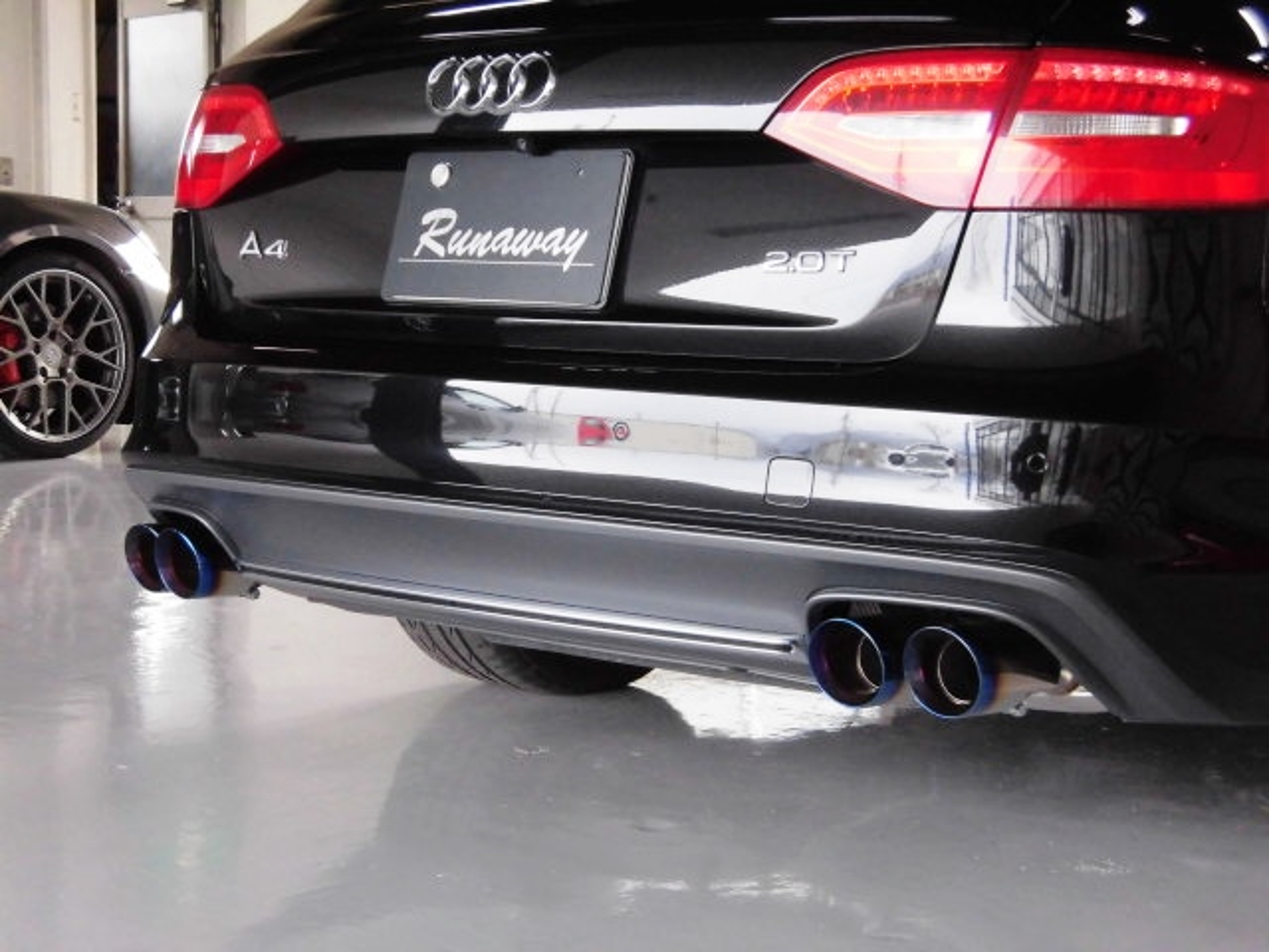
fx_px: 2493
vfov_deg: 21.6
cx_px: 634
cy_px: 476
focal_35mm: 68
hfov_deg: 28.6
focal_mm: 12.14
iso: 400
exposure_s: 1/80
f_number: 4.4
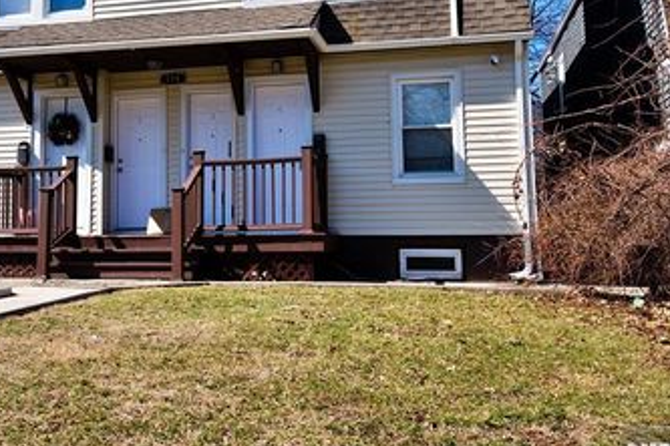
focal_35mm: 45
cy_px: 140
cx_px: 219
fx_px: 837
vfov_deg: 29.6
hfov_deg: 43.0
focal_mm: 30
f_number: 10
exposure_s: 1/160
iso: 100
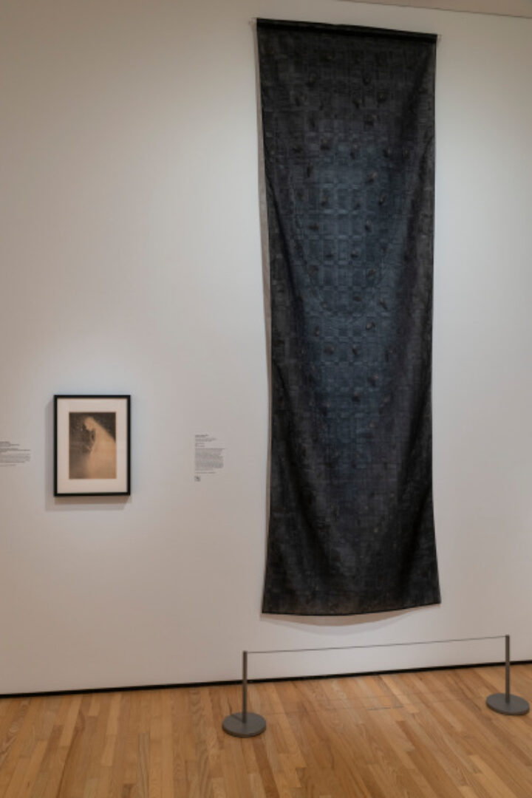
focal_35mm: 32
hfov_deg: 41.1
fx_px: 709
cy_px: 399
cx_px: 266
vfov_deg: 58.7
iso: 400
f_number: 8
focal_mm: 32
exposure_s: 1/4
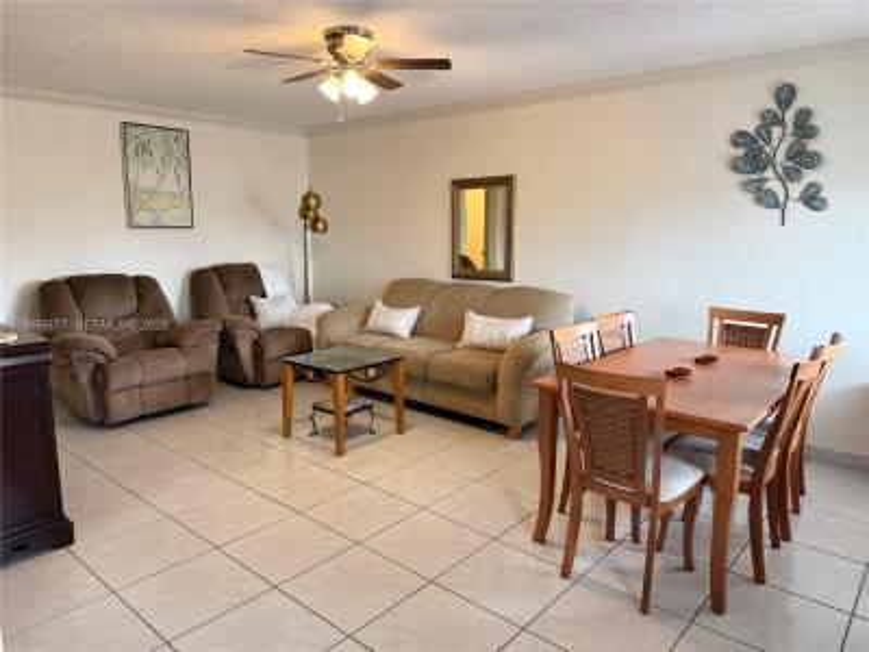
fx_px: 602
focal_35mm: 24
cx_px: 434
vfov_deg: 56.8
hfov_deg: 71.6
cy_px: 326
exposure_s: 1/120
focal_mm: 6.76
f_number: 1.78
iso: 160
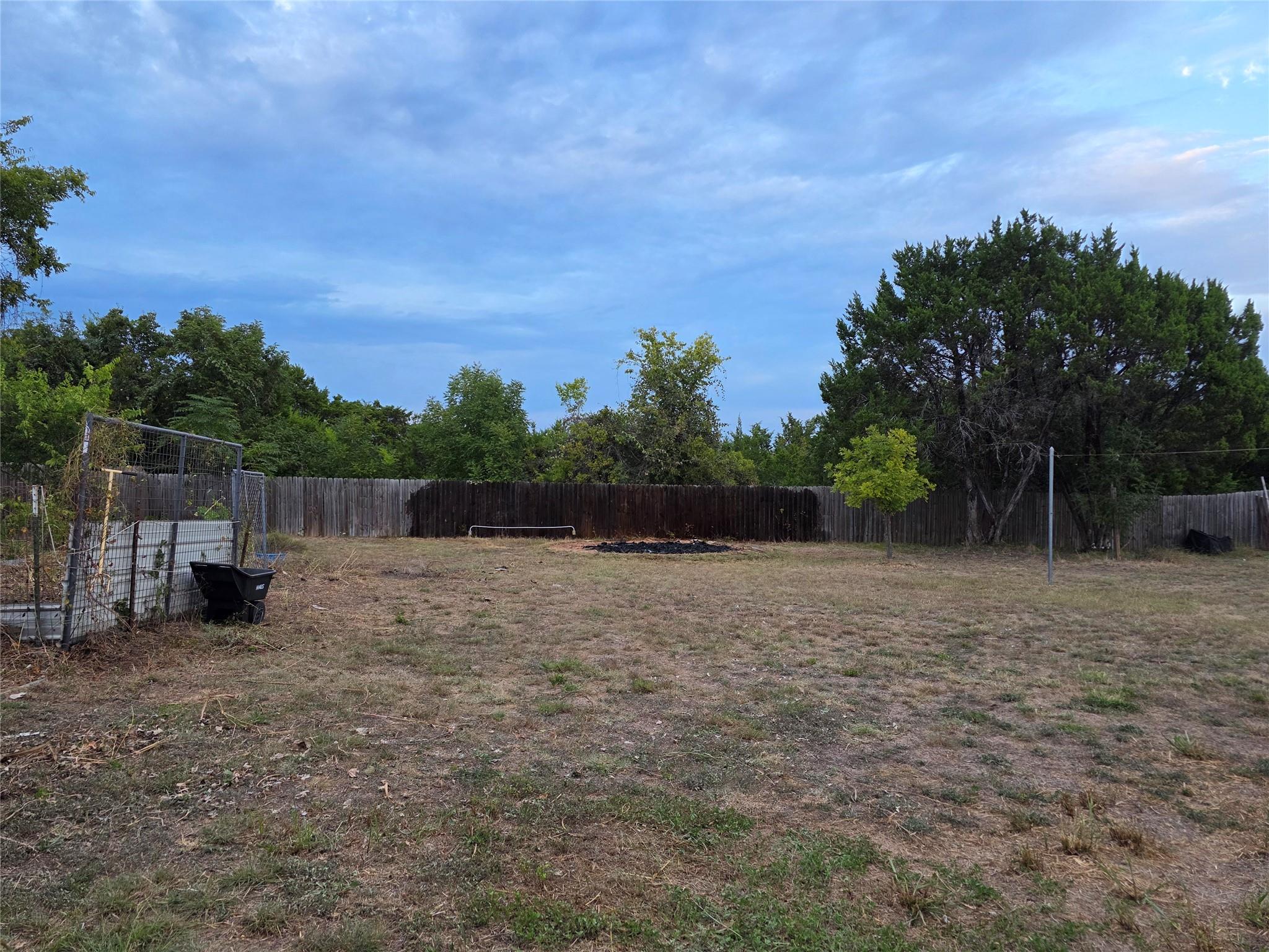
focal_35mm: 23
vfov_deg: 58.9
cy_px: 476
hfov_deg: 73.9
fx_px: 843
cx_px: 634
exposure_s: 1/180
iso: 125
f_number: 1.7
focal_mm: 6.3
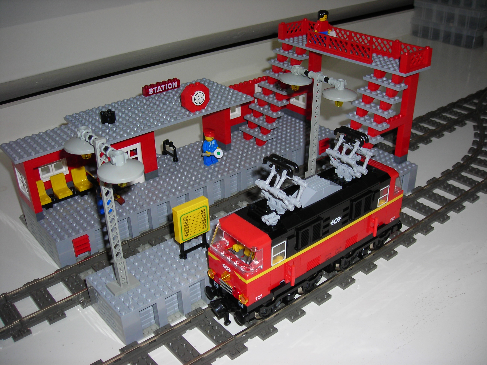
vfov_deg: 37.7
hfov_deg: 49.0
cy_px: 182
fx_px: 535
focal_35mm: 38
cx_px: 244
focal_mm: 6.3
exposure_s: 1/60.1
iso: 50
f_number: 3.2
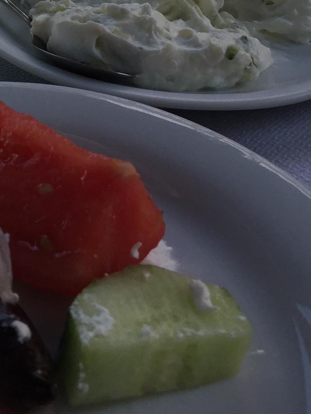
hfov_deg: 20.0
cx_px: -15
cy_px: -42
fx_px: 850
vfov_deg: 25.4
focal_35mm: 71
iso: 32
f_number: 2.2
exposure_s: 1/1130
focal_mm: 4.15
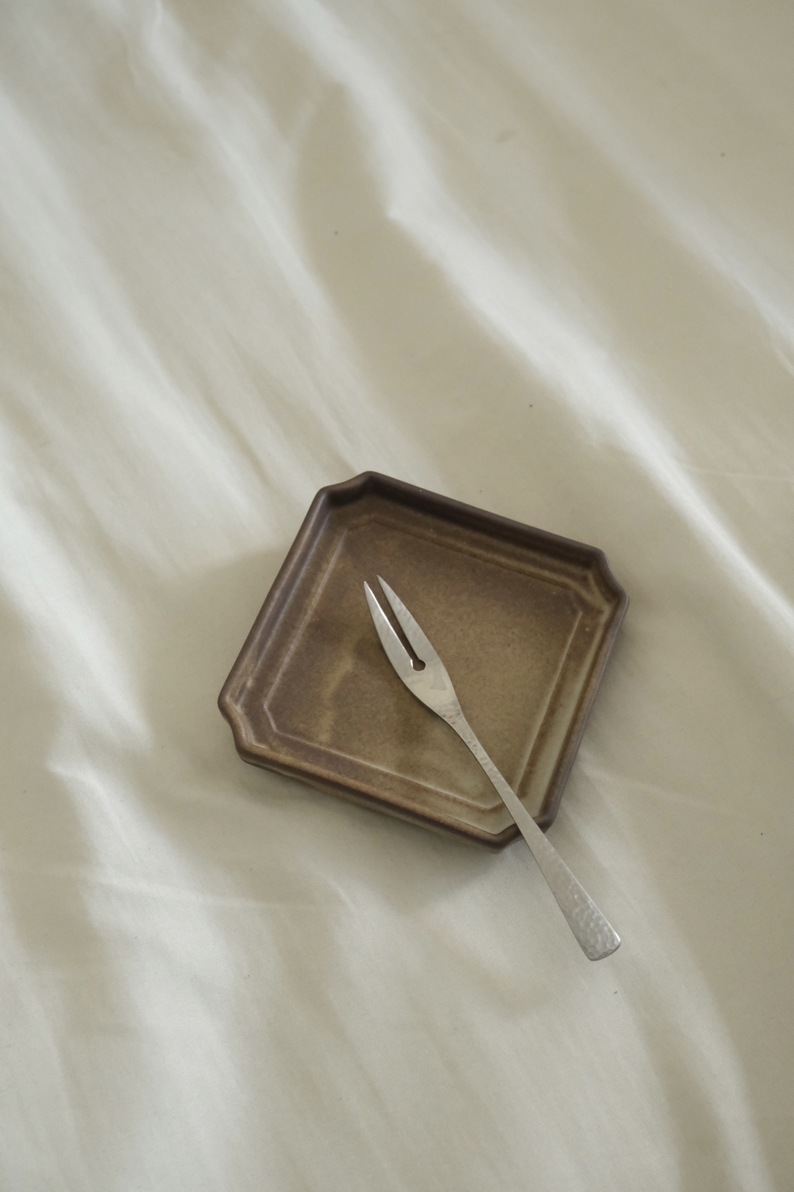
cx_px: 397
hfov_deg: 31.2
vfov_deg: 45.4
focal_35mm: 43
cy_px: 596
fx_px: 1422
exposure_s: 1/125
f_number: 6.4
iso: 5000
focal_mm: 28.8
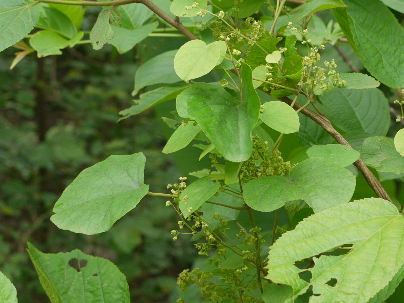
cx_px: 202
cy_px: 152
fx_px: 1295
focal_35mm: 111
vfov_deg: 13.3
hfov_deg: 17.7
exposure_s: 1/40
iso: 100
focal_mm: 28
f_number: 5.1
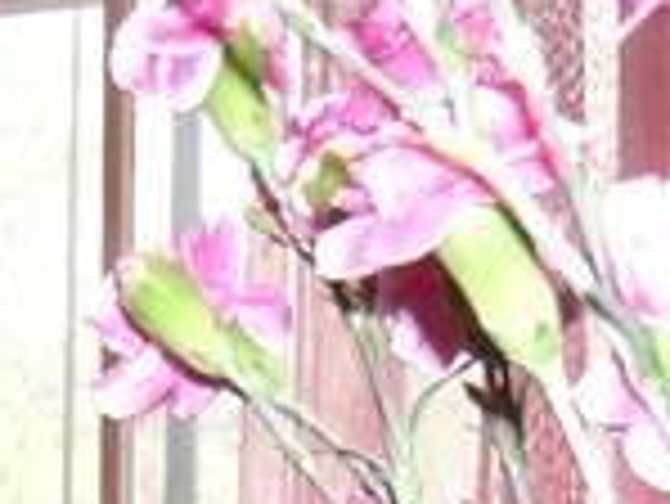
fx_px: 2906
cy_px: 882
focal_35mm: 150
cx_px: 94
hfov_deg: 13.1
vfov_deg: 9.5
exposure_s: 1/60
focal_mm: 5.8
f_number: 2.8
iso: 100
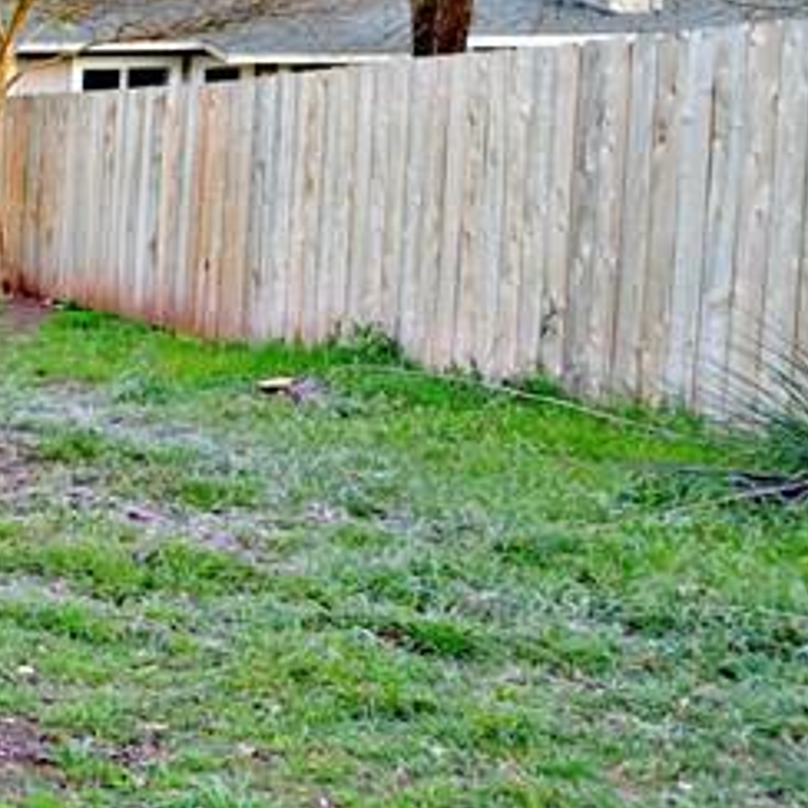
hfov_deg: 18.4
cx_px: -866
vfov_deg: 31.8
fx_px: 1400
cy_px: 238
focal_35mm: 53
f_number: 4.5
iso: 400
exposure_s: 1/80
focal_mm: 14
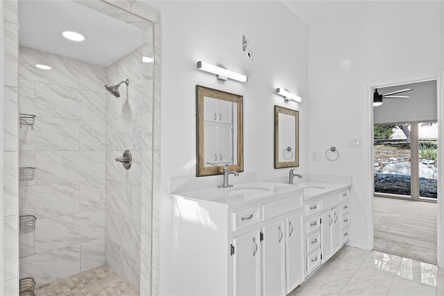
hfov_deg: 86.9
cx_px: 222
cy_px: 148
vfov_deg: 64.5
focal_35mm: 19
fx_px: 234
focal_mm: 19
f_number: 9
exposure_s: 1/3
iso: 100
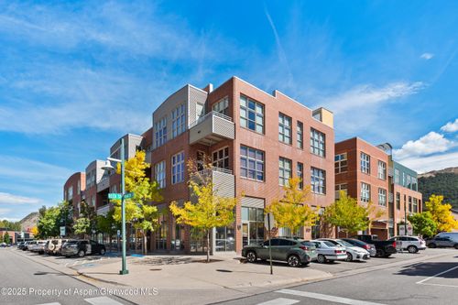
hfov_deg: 93.3
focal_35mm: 17
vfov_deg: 70.4
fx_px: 216
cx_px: 229
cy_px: 152
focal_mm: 17
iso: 400
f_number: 7.1
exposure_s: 1/400
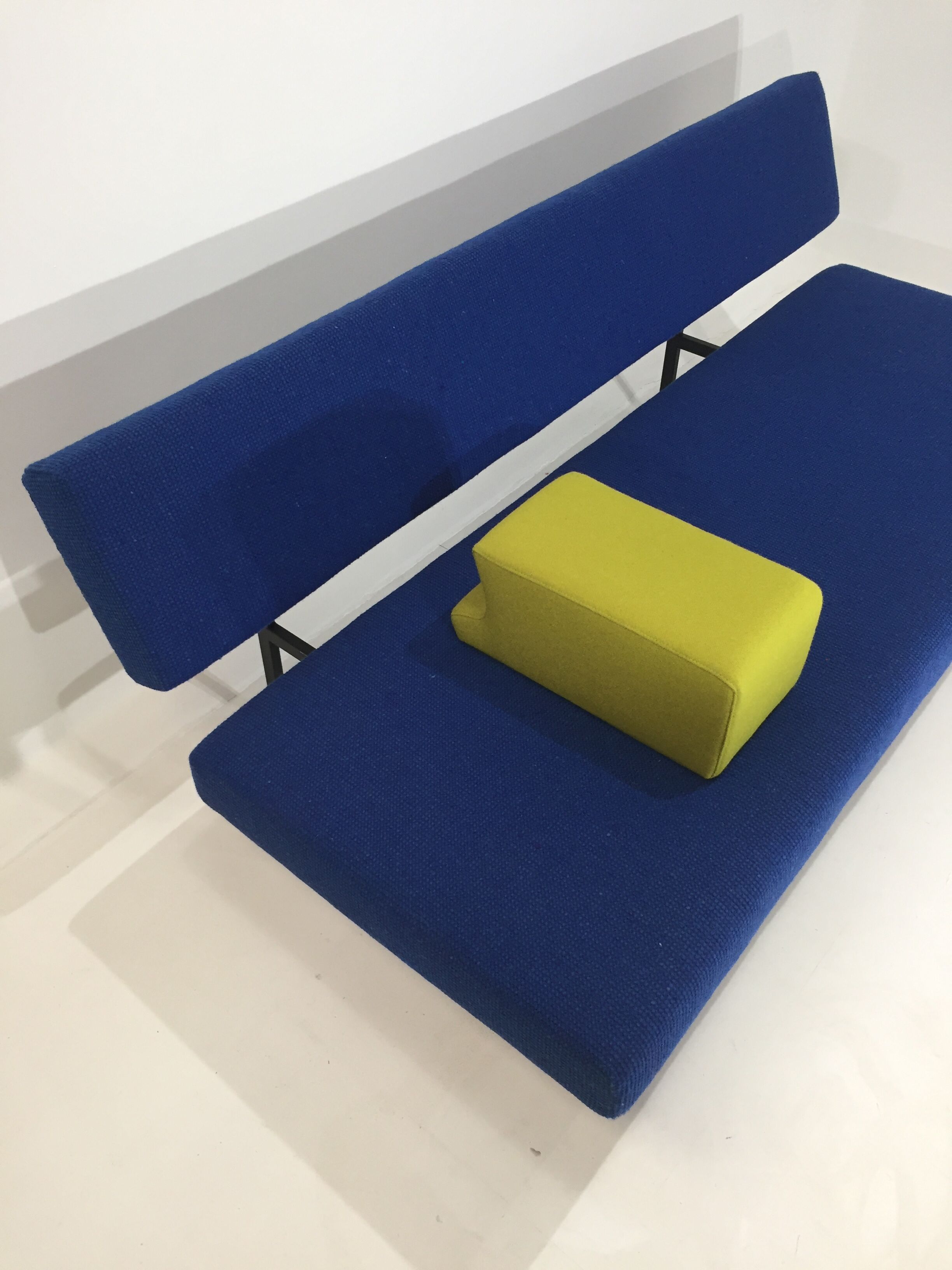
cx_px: 476
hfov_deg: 48.2
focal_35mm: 29
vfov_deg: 61.7
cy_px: 635
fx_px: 1063
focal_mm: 4.15
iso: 80
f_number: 2.2
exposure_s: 1/33
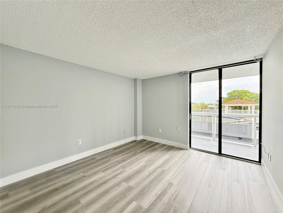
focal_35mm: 14
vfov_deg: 85.7
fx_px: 114
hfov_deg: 102.1
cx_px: 142
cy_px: 106
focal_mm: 2.22
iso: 320
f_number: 2.2
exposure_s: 1/99
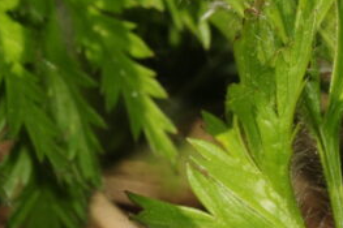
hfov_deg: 3.9
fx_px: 5008
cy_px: -48
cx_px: -80
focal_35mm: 526
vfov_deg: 2.6
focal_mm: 90
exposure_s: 1/250
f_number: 20
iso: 250
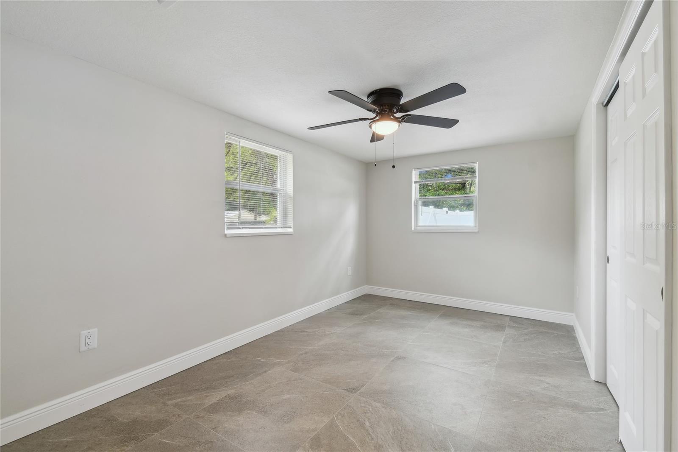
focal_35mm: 15
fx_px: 282
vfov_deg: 77.3
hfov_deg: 100.4
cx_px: 339
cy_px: 226
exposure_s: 1/3.33
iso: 100
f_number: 7.1
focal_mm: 10
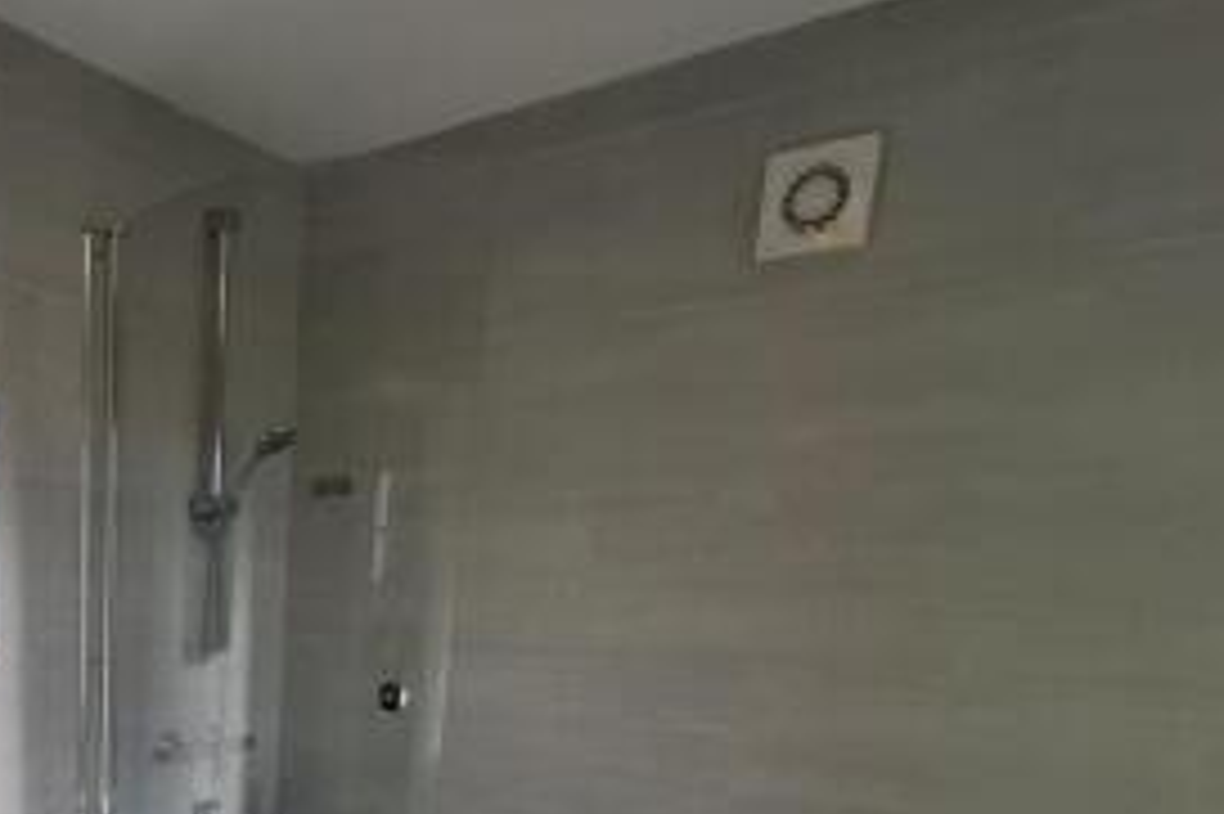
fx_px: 985
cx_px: 169
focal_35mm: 29
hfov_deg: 56.7
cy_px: 825
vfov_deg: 39.3
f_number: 2.2
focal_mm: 1.74
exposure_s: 1/344
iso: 40
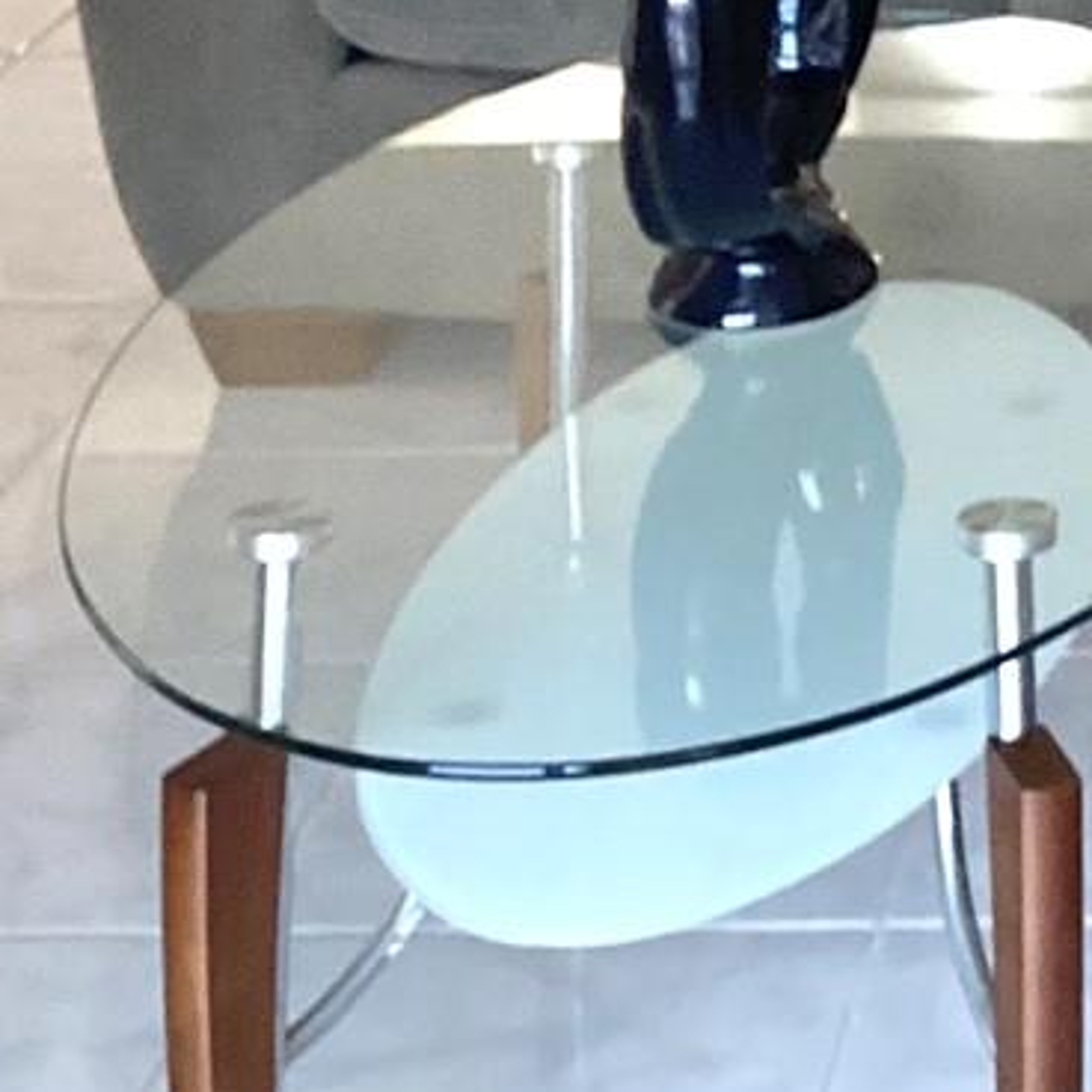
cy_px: -315
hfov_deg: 13.7
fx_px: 4247
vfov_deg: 14.1
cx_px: 1662
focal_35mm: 119
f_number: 2.4
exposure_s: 1/60
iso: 125
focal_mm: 3.3
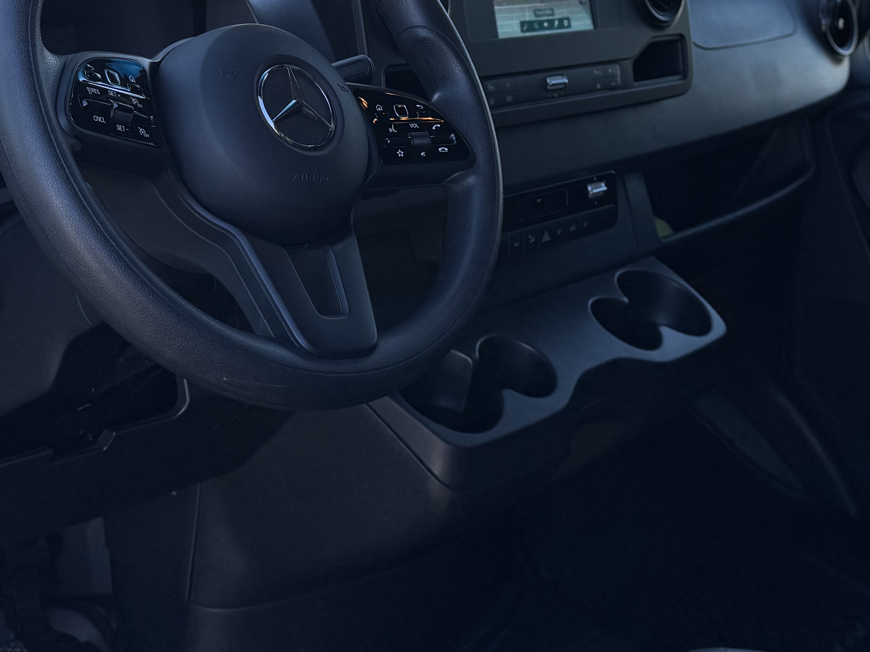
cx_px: 375
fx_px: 1332
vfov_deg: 26.7
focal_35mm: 53
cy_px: 80
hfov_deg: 36.1
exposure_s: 1/864
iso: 80
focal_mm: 6.76
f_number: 1.78
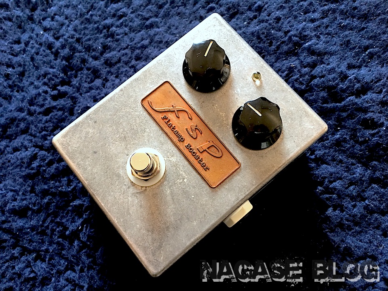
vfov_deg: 48.2
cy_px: 146
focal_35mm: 29
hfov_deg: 61.7
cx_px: 194
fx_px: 325
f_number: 2.2
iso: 50
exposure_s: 1/15
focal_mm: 4.15
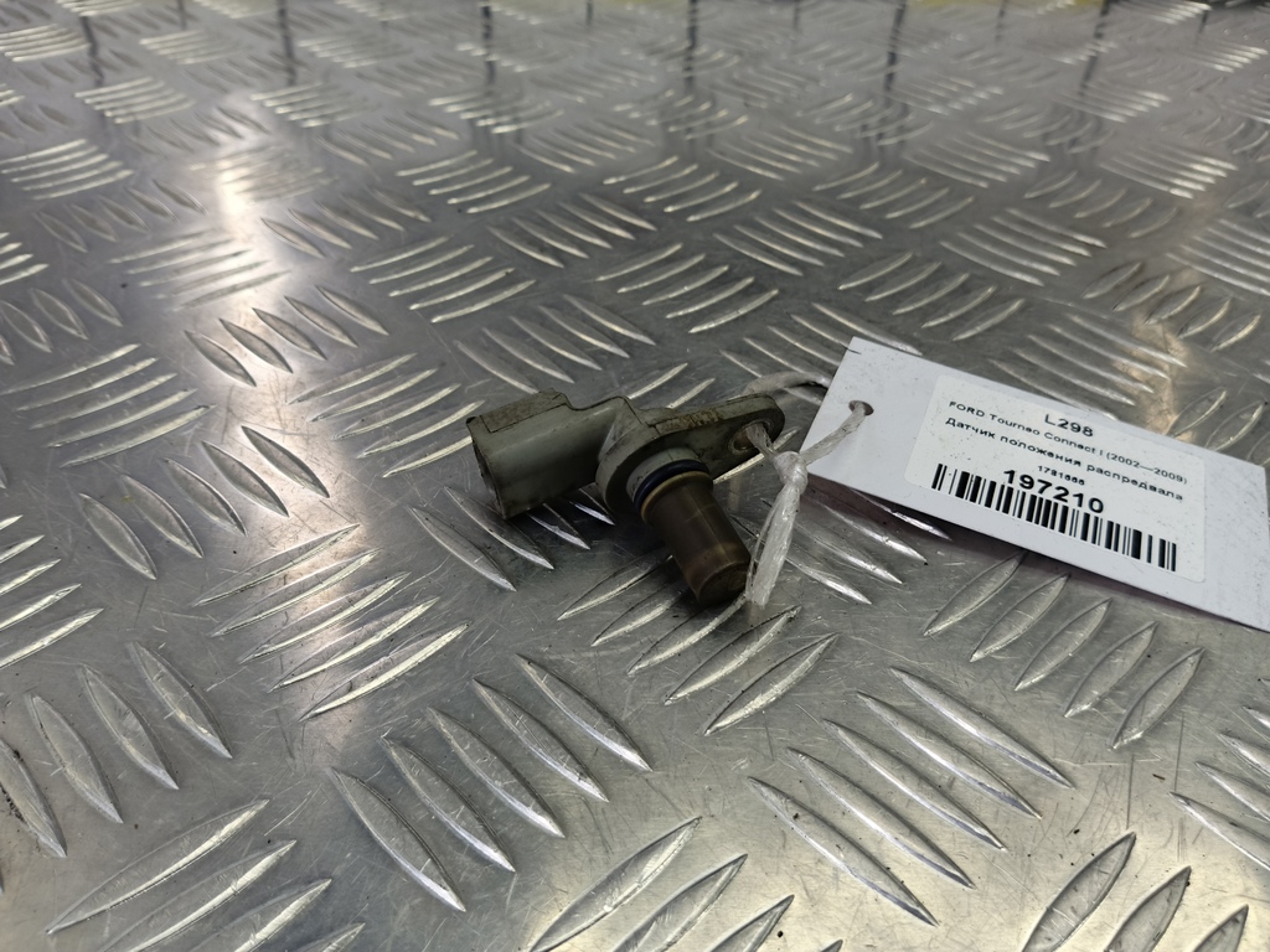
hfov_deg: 73.9
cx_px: 635
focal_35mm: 23
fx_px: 844
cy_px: 476
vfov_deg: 58.9
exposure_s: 1/50
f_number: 1.6
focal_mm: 4.11
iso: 91
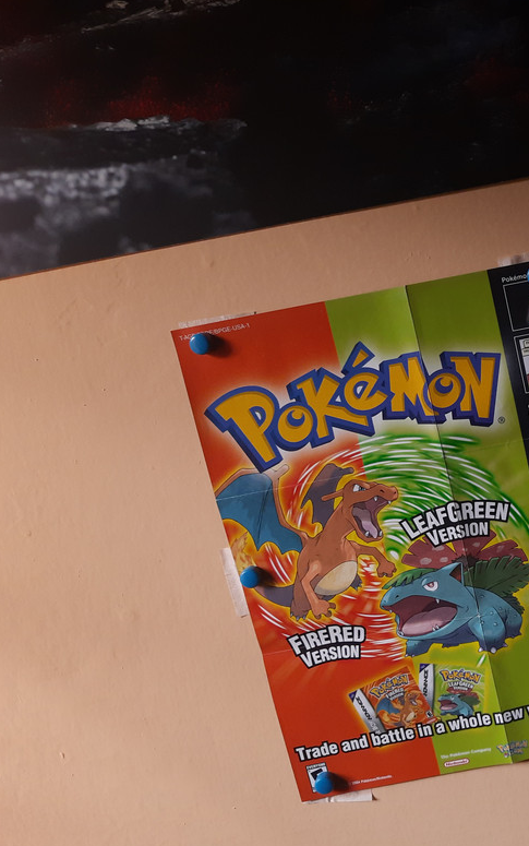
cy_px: 433
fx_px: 807
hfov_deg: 32.2
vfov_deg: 55.3
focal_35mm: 35
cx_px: 578
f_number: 1.8
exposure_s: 1/120
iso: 200
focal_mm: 5.23
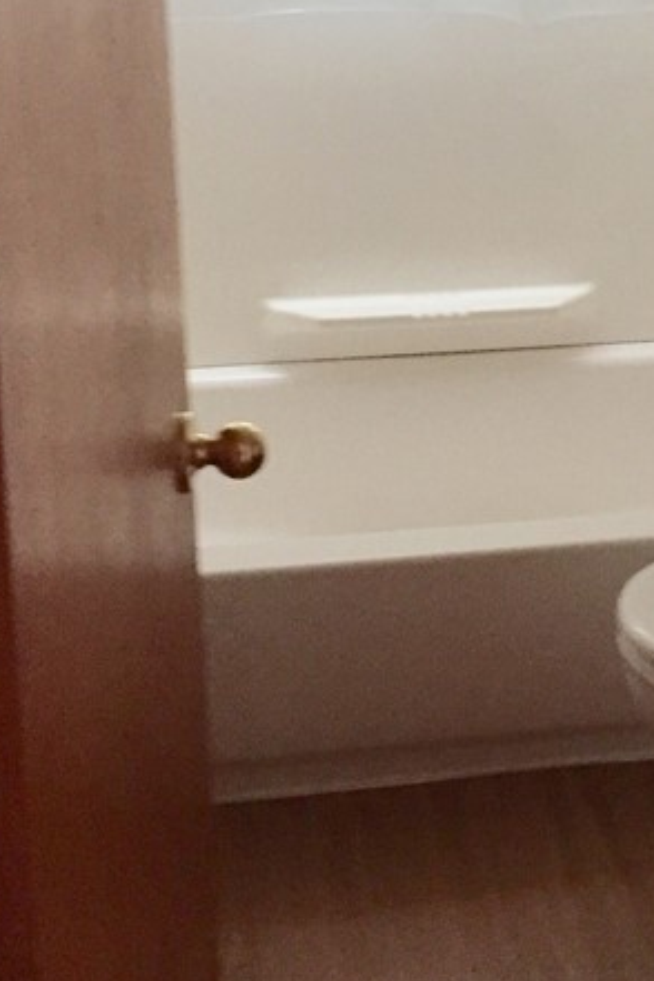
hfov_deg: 19.2
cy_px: 153
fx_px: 1907
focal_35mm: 70
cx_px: 536
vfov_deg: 28.1
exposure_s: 1/24
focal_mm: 4.15
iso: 250
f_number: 2.2
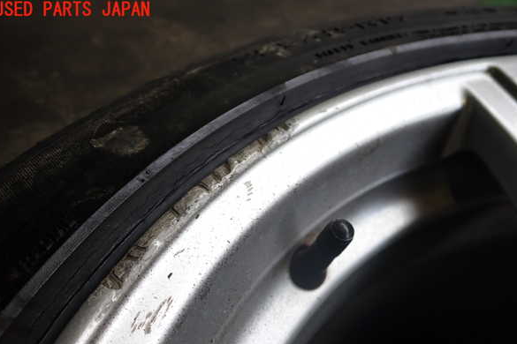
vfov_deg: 41.0
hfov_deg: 58.7
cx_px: 255
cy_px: 198
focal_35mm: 32
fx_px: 460
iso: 100
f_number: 2.3
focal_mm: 5.4
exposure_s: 1/200
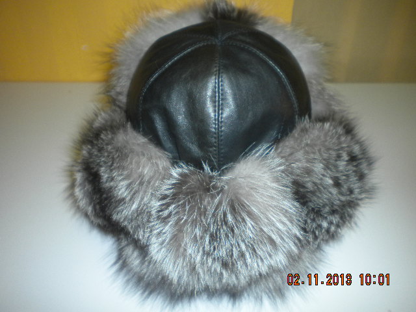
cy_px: 156
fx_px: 421
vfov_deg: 40.7
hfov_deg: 52.6
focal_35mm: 35
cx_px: 208
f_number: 3.1
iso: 200
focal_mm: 6.3
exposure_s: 1/30
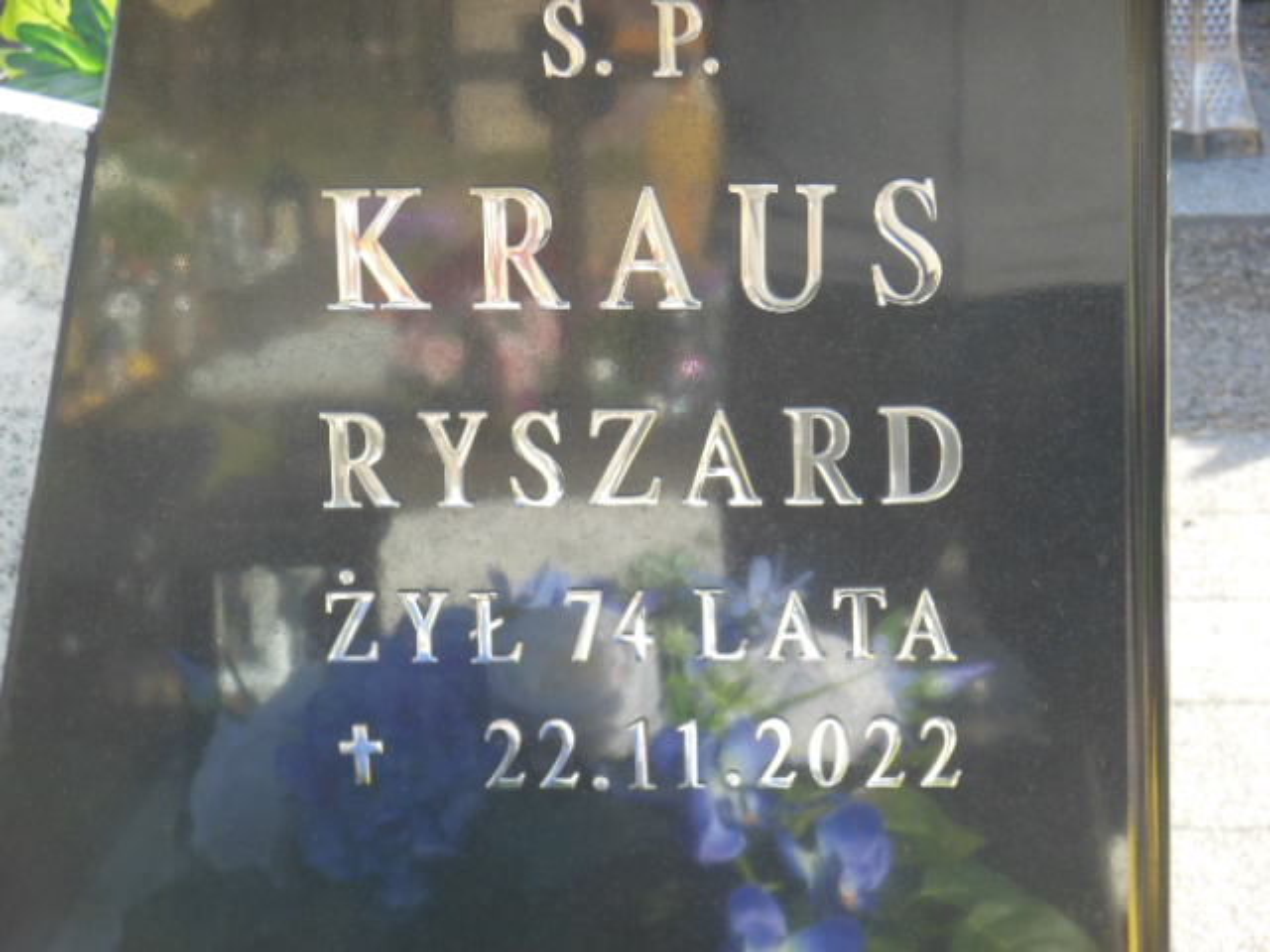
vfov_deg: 11.7
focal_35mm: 127
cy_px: 476
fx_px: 4659
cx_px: 635
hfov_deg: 15.5
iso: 125
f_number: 5
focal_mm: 22.6
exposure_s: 1/100
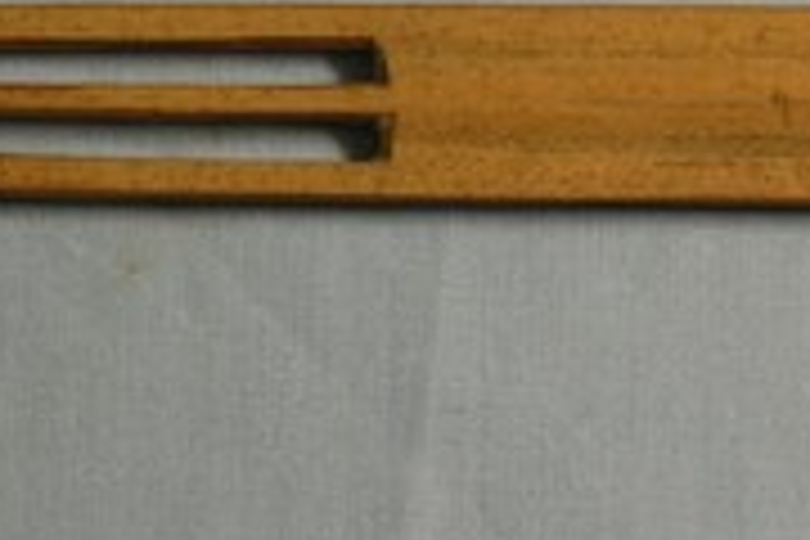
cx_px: 621
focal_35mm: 293
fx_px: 6587
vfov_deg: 4.7
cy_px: 115
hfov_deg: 7.0
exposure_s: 1/10
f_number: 10
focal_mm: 55
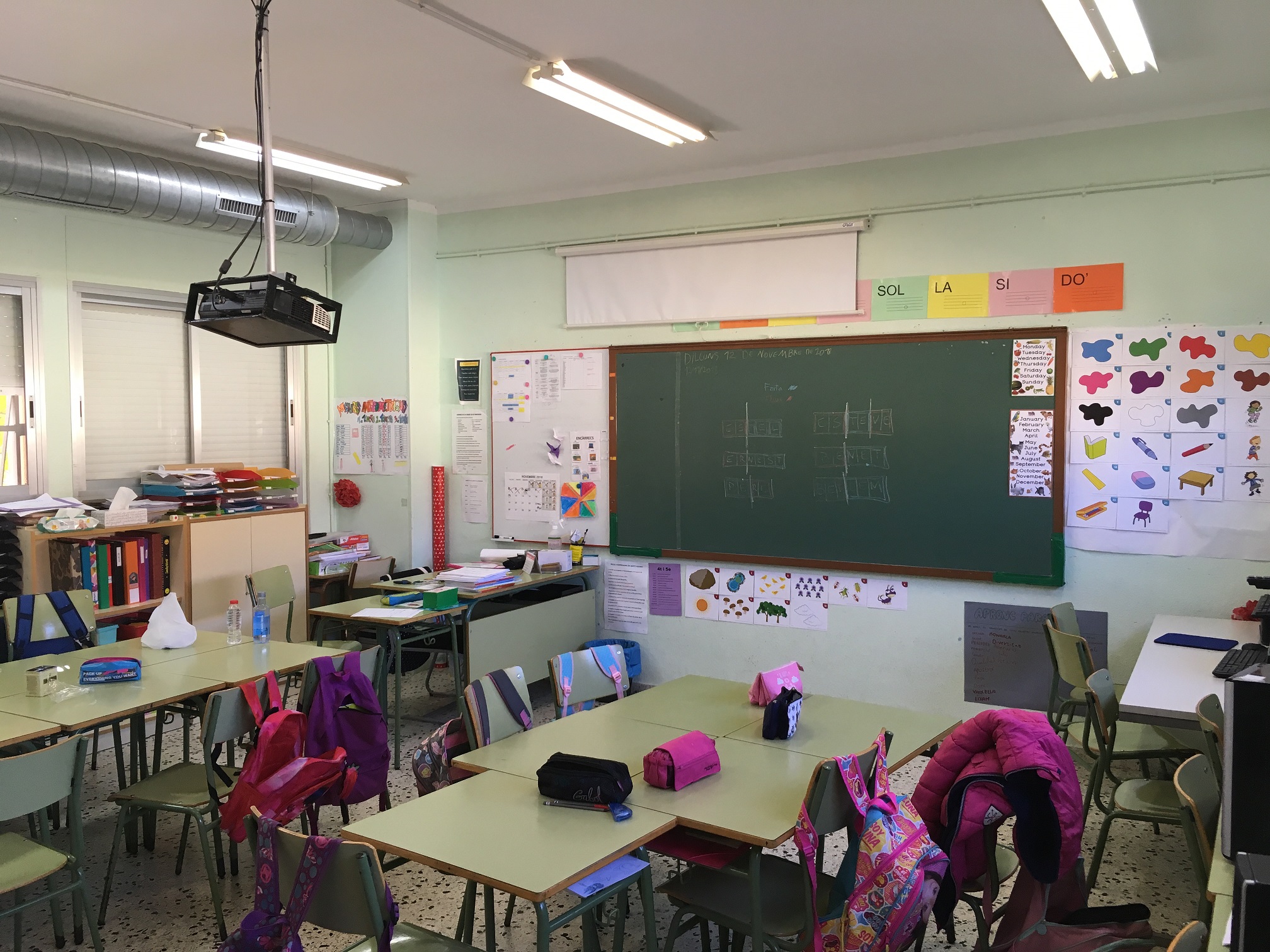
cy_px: 476
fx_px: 1064
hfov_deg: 61.7
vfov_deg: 48.2
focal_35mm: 29
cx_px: 635
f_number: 2.2
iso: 32
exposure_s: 1/33
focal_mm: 4.15
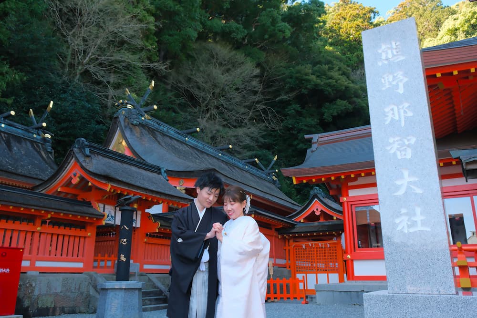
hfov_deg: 63.7
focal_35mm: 29
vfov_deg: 45.0
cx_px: 238
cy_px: 159
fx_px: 384
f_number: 6.4
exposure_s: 1/125
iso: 800
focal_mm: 19.2
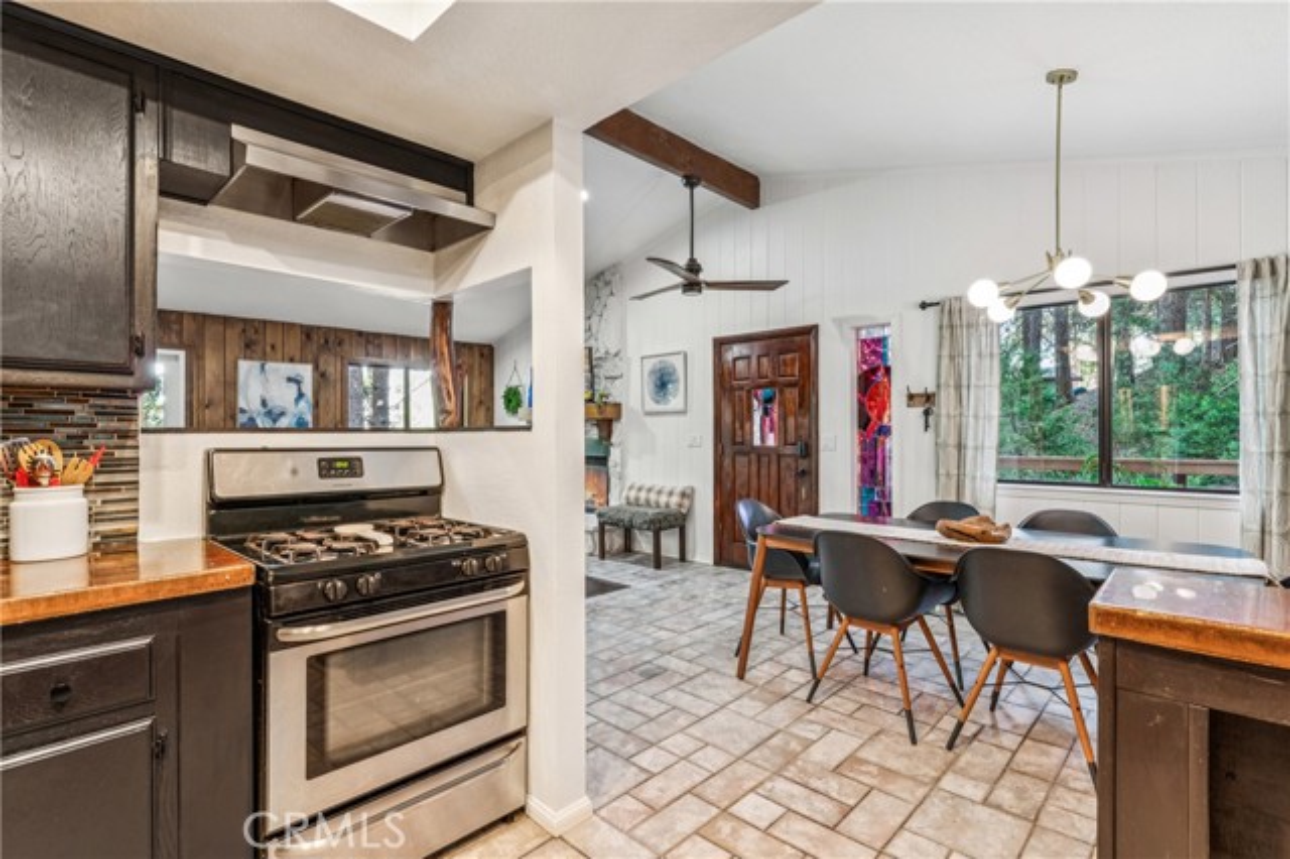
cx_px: 645
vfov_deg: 71.3
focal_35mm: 17
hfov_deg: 94.3
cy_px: 430
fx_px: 598
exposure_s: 3.2
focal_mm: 16.7
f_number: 13
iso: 100
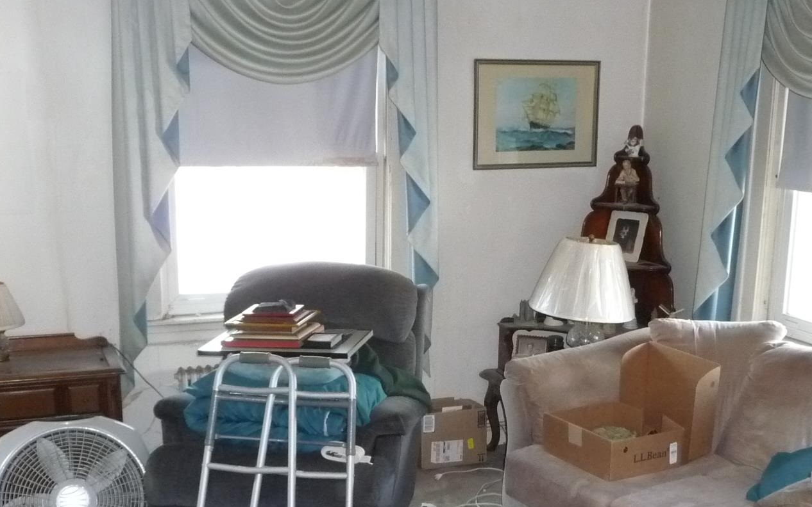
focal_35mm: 48
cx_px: 487
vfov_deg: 26.5
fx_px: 1062
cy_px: 376
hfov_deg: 41.6
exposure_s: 1/30
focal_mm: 4.7
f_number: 3.3
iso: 400
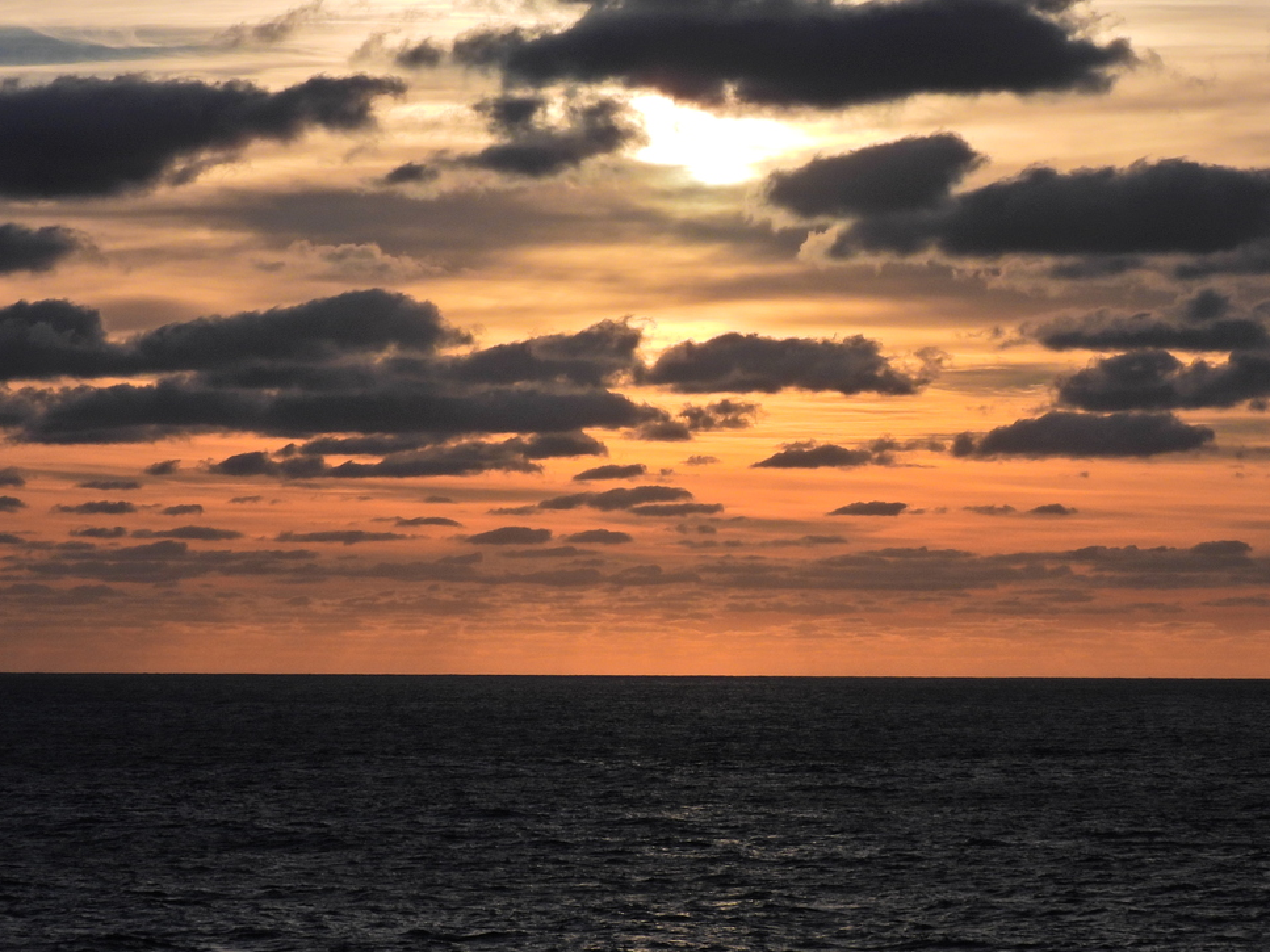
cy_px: 331
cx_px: 633
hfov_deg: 14.2
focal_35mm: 139
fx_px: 5099
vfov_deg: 10.7
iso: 100
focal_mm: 18.7
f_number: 6.3
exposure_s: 1/1600
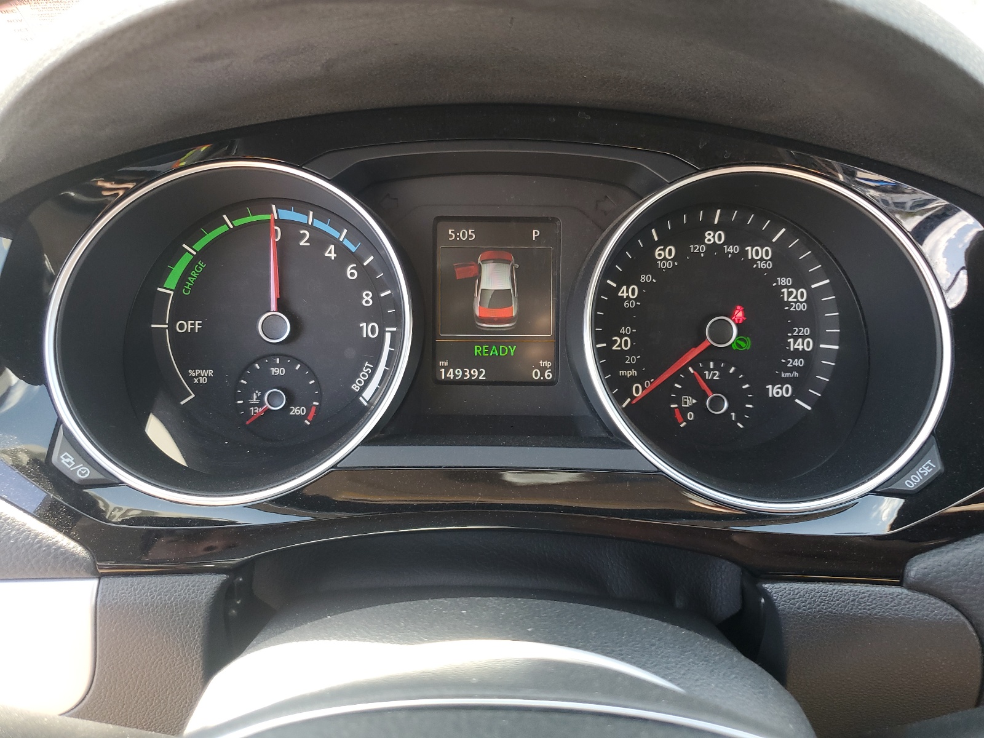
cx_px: 492
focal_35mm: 26
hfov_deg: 67.3
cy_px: 369
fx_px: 739
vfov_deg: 53.1
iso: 59
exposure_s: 1/120
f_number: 1.5
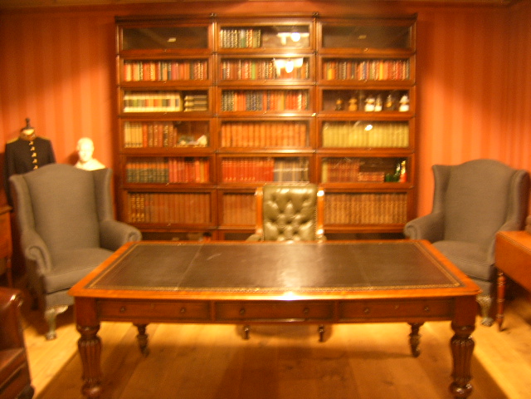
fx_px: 537
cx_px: 266
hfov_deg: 52.6
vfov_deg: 40.7
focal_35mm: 35
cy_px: 200
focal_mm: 5.8
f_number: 2.8
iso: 100
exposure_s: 1
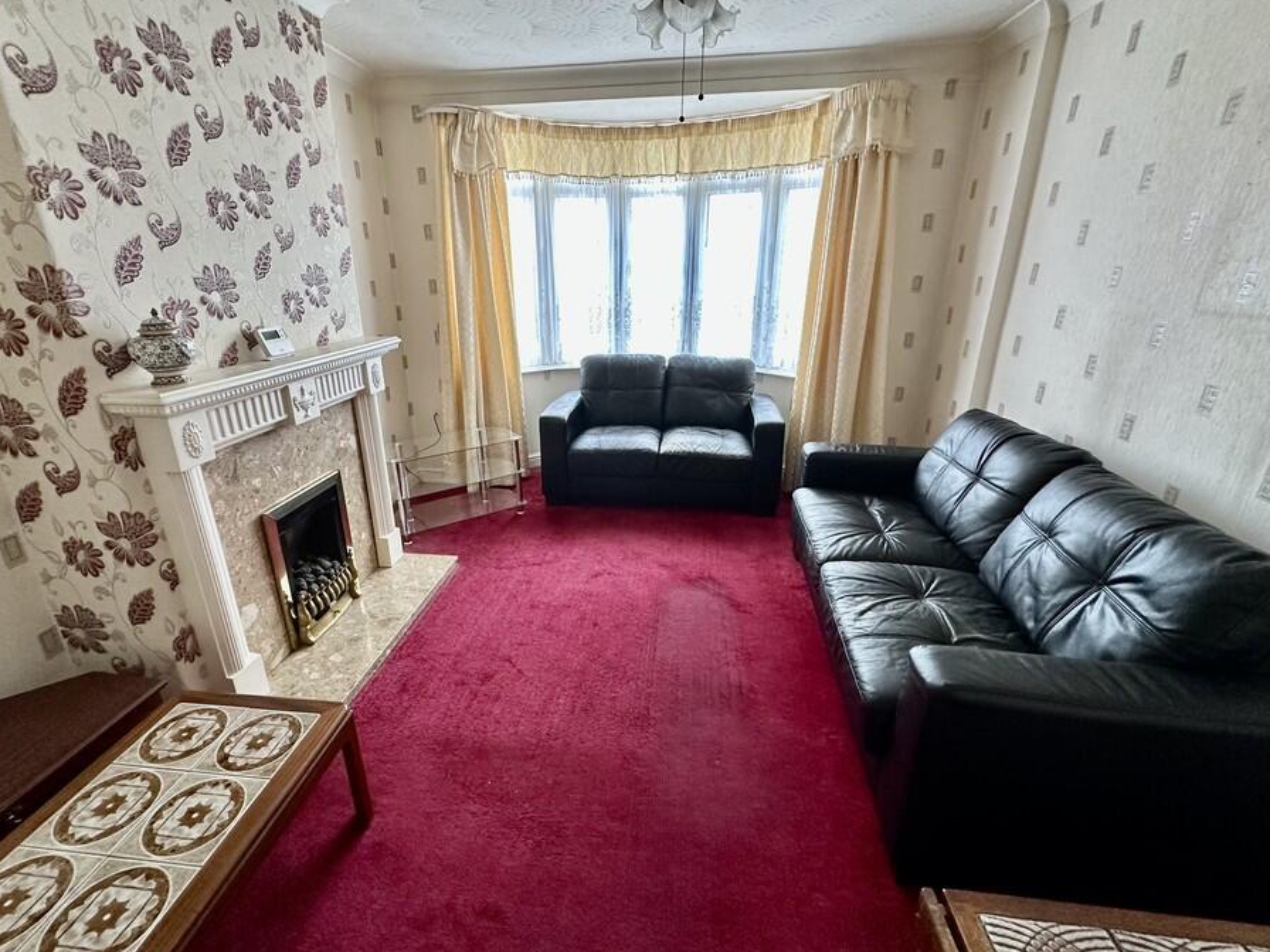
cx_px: 601
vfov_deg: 78.1
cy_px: 477
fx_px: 587
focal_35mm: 16
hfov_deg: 94.4
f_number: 2.2
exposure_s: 1/100
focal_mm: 2.22
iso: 250
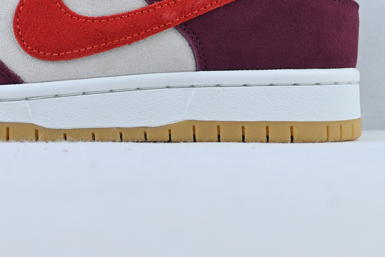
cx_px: 24
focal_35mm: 103
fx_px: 1097
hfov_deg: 19.5
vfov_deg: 13.2
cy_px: 15
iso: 100
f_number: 5
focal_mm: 32.5
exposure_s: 1/60
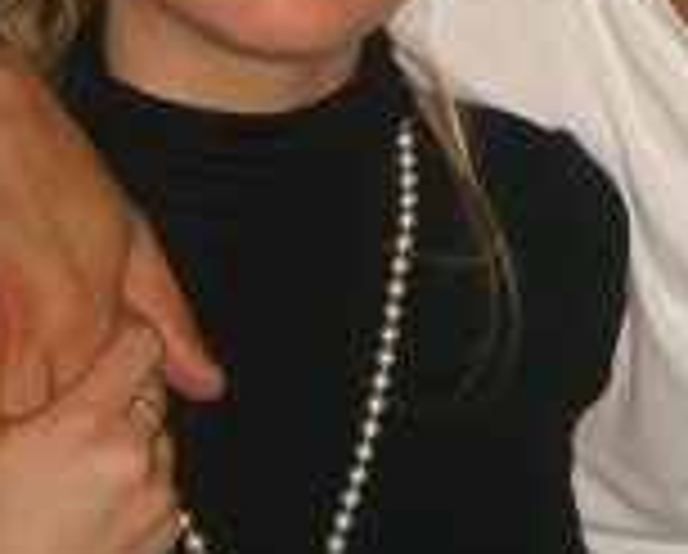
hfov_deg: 13.0
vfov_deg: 10.6
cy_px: 9
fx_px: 2958
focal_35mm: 145
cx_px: 796
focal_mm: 7.9
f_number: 2.8
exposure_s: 1/60
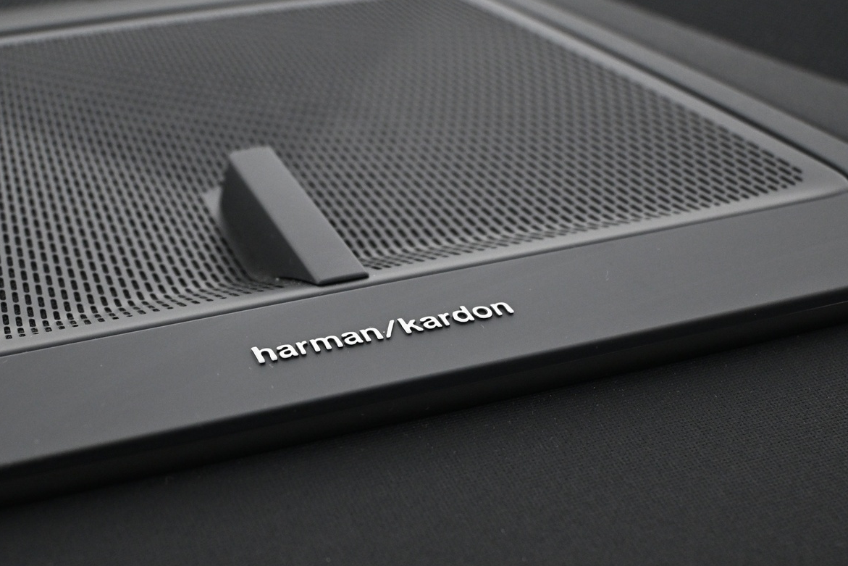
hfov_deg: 30.7
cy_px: 268
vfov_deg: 20.8
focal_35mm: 65
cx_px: 346
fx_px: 1539
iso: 1600
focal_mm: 31.5
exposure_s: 1/30
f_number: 5
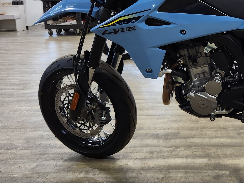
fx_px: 402
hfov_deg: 31.0
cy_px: 38
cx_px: 250
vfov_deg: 25.3
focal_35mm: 57
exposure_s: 1/180
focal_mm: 5.4
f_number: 1.8
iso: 125
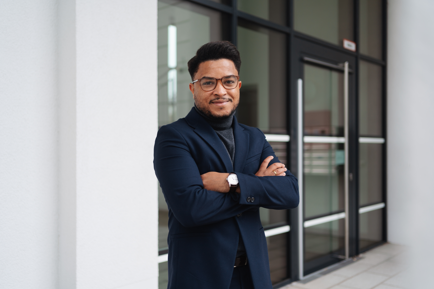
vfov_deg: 36.9
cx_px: 218
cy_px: 148
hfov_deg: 53.1
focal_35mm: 36
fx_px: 434
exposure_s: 1/400
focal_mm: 35
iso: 100
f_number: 1.8
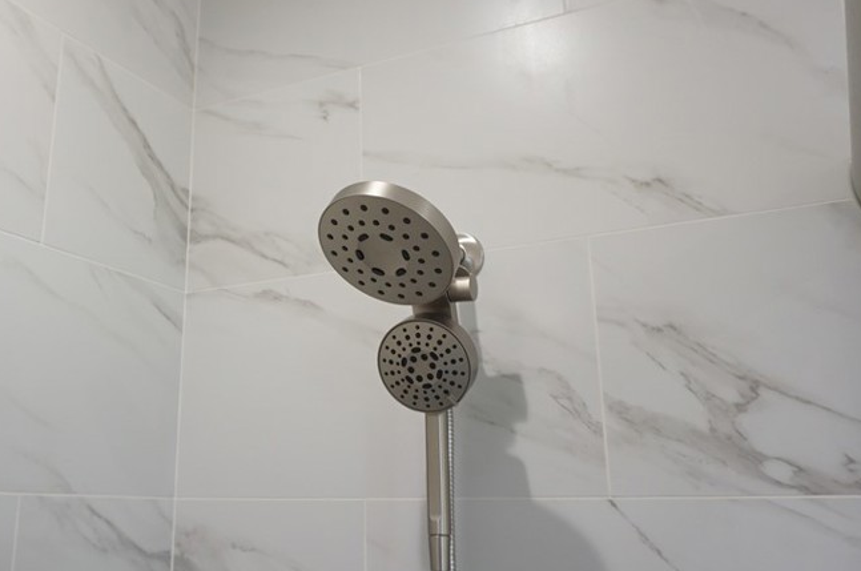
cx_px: 302
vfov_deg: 34.8
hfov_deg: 50.1
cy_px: 225
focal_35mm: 38
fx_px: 907
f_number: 3.5
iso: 400
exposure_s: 1/60
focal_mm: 16
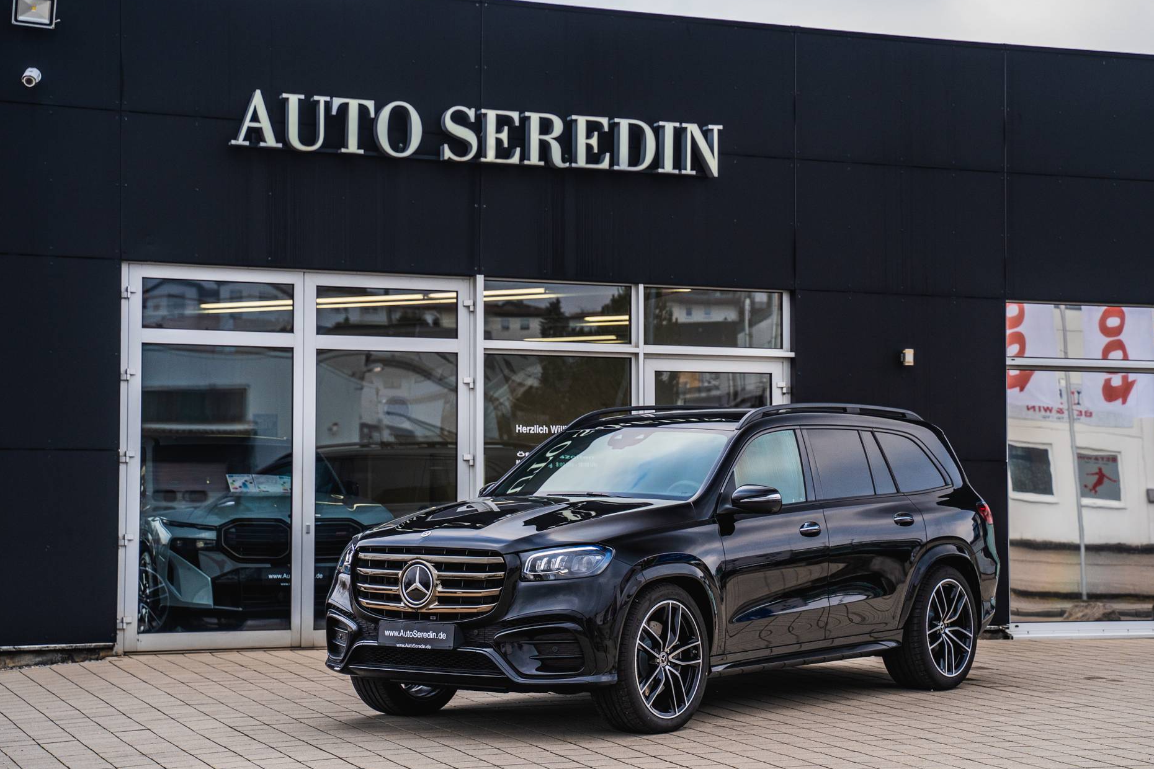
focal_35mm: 64
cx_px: 594
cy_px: 388
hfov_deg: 31.4
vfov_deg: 21.2
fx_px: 2051
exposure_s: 1/200
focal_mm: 62
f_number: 4.5
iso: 800
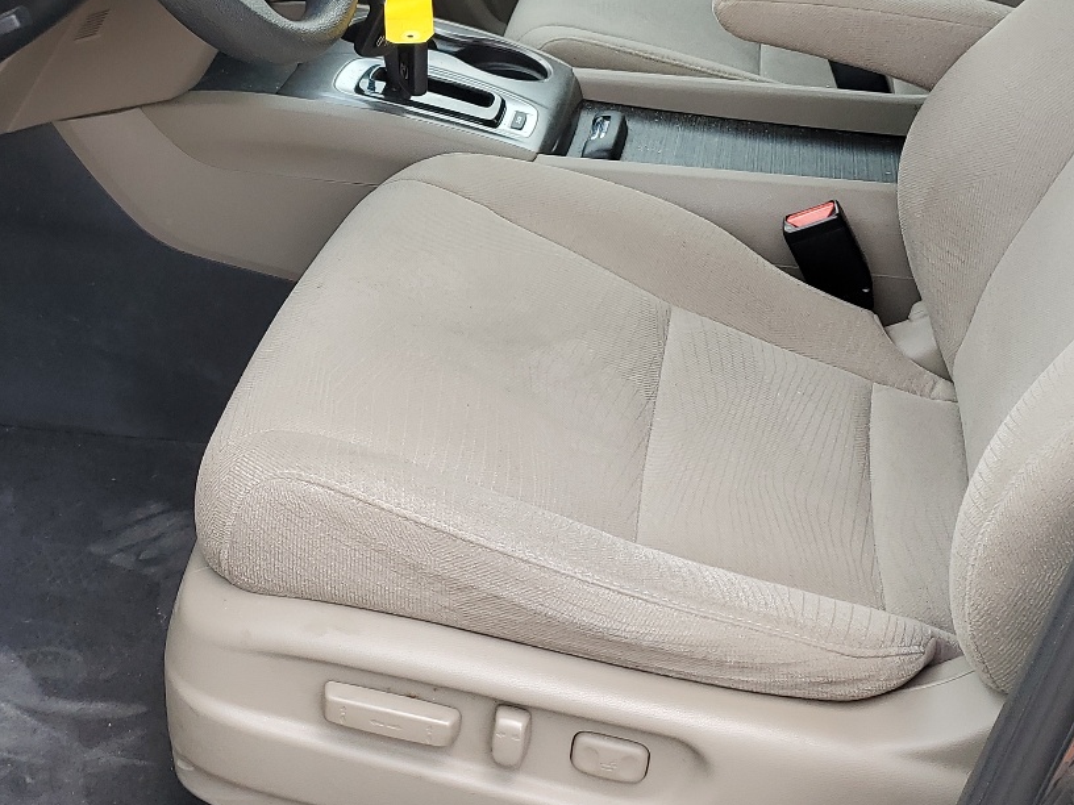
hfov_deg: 37.4
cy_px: 137
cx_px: 453
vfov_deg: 27.9
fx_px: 1582
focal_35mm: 51
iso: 50
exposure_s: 1/526
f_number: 1.5
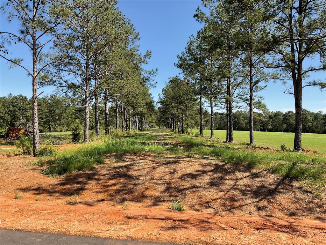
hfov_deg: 61.7
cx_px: 163
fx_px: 273
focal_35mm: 29
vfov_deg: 48.2
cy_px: 122
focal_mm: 3
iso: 16
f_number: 1.8
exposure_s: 1/1121
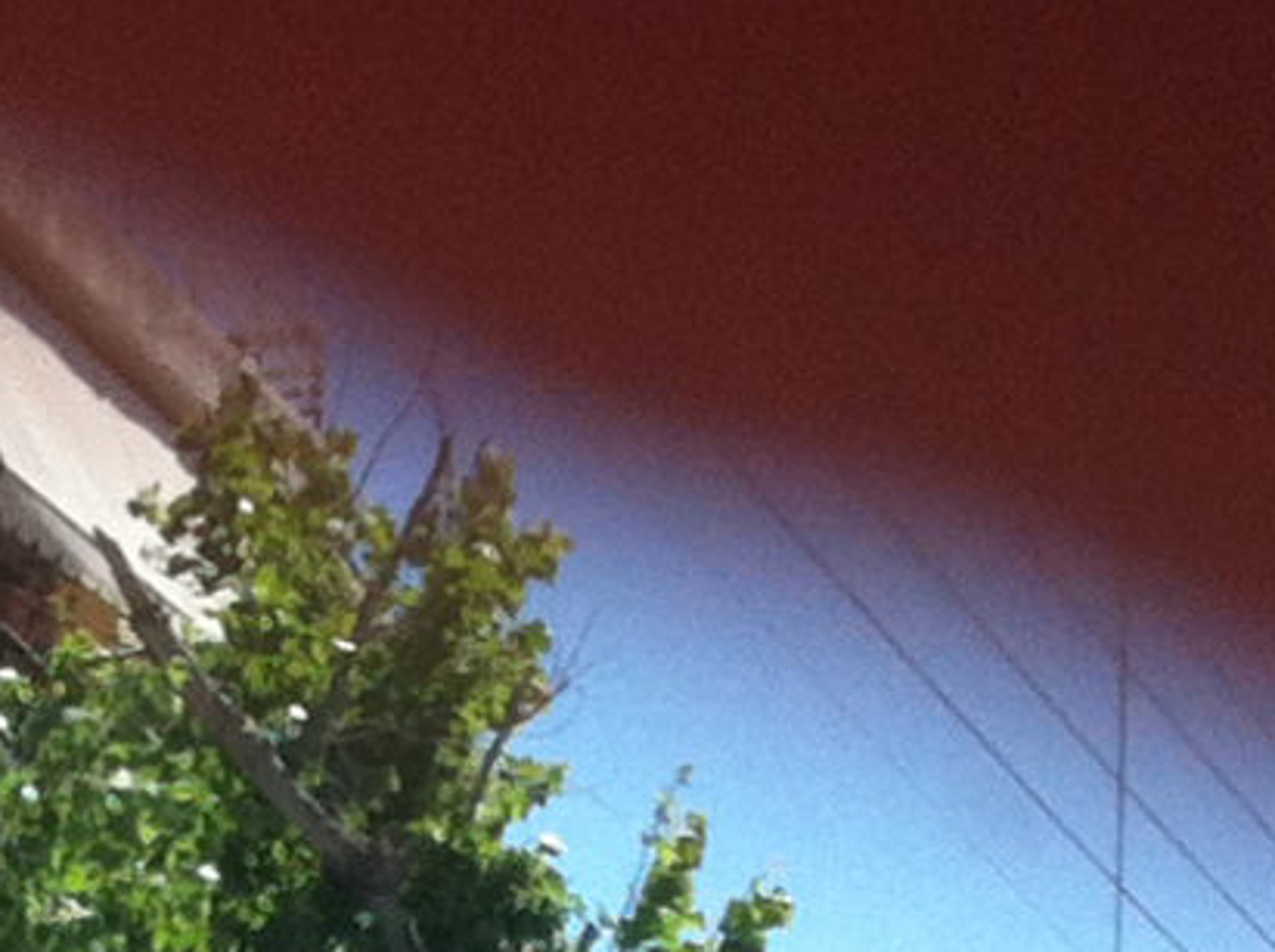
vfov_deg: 6.4
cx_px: 22
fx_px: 8018
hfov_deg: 9.0
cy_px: 2366
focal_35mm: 218
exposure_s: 1/718
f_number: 2.8
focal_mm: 3.85
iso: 80
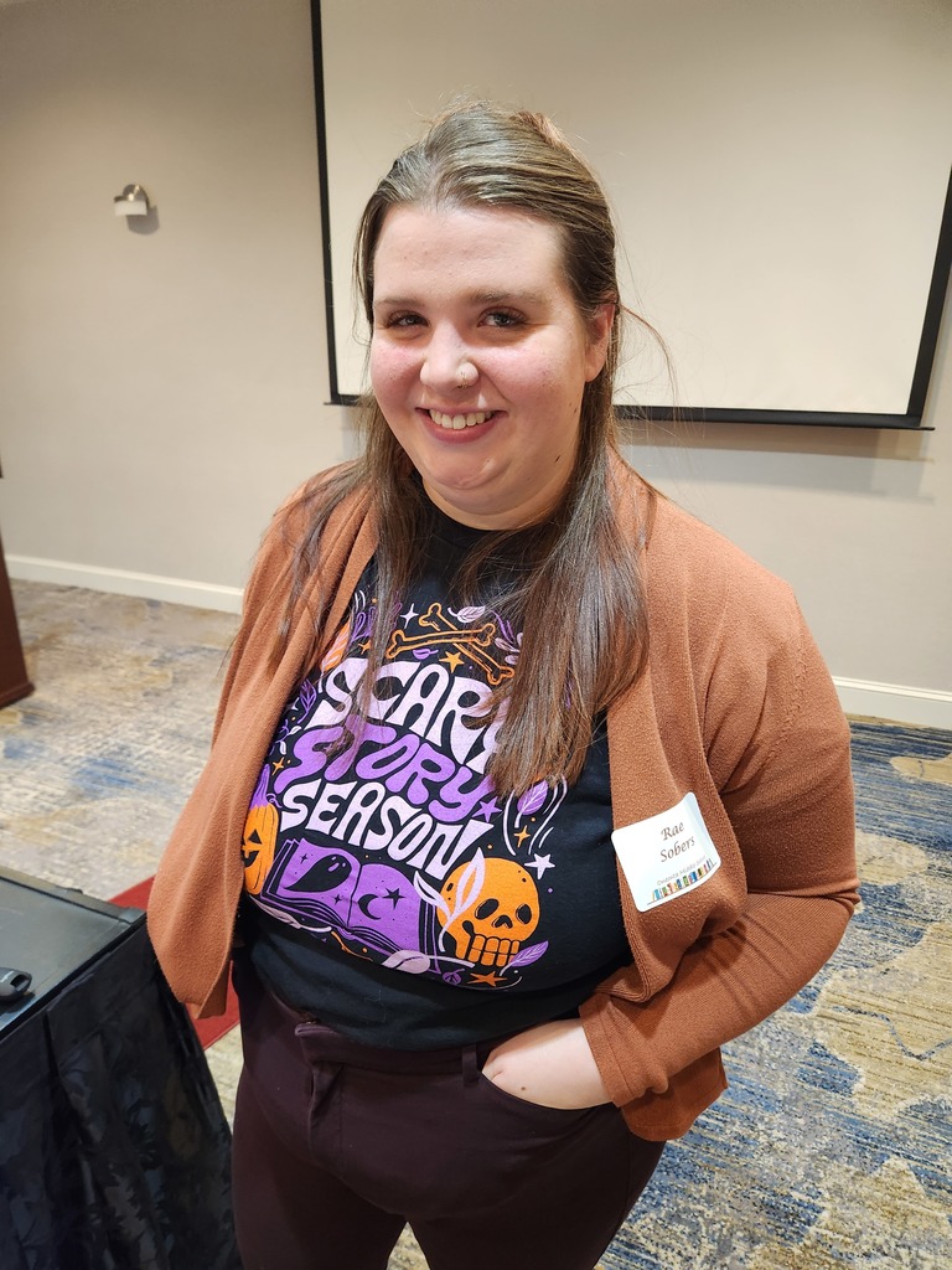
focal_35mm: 23
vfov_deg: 73.9
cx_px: 476
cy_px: 635
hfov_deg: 58.9
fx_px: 843
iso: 640
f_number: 1.8
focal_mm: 5.4
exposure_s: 1/60
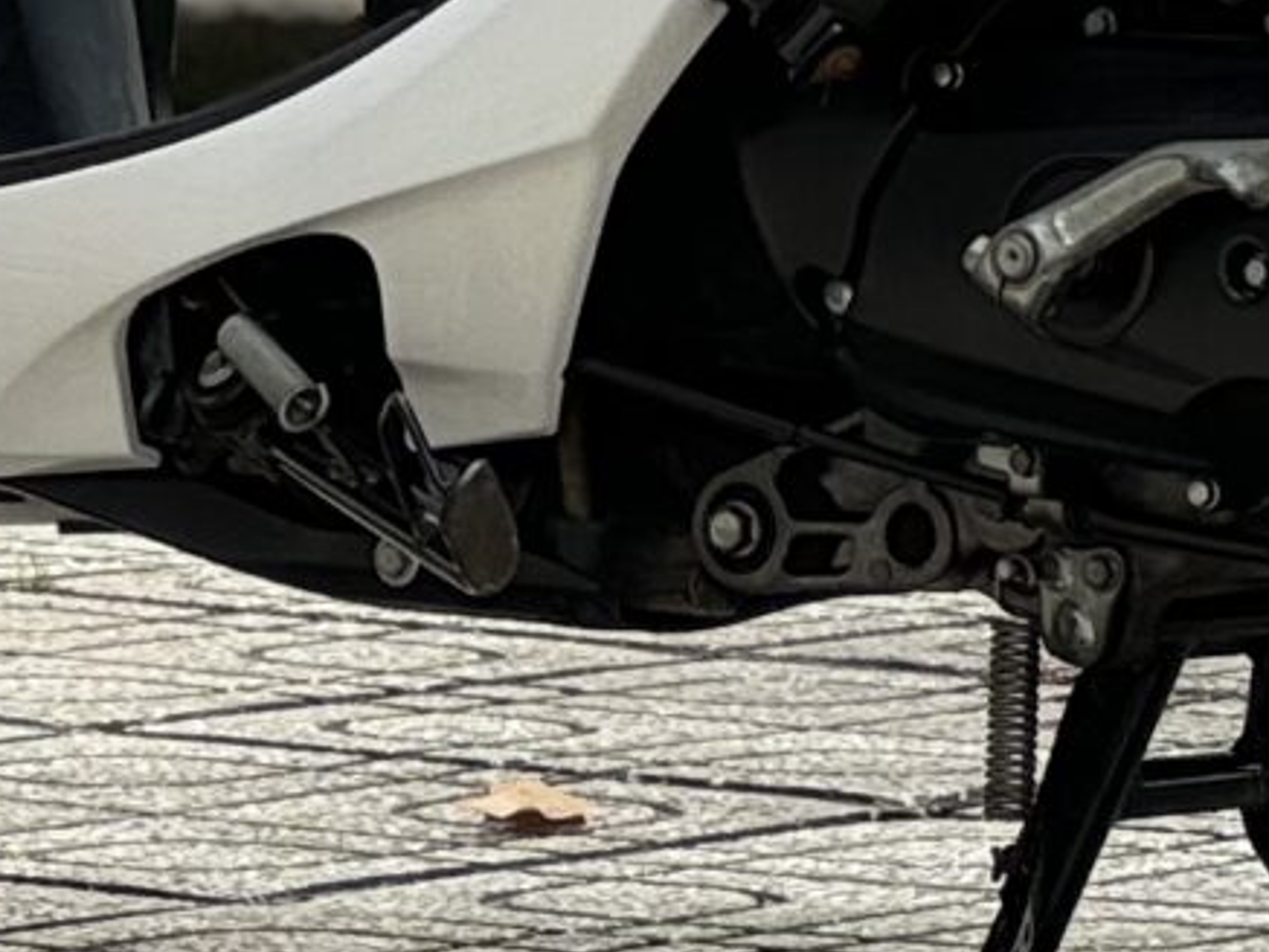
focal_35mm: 451
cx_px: 1028
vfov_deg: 3.3
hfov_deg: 4.4
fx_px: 16538
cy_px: -610
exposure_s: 1/262
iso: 25
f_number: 2.8
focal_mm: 9
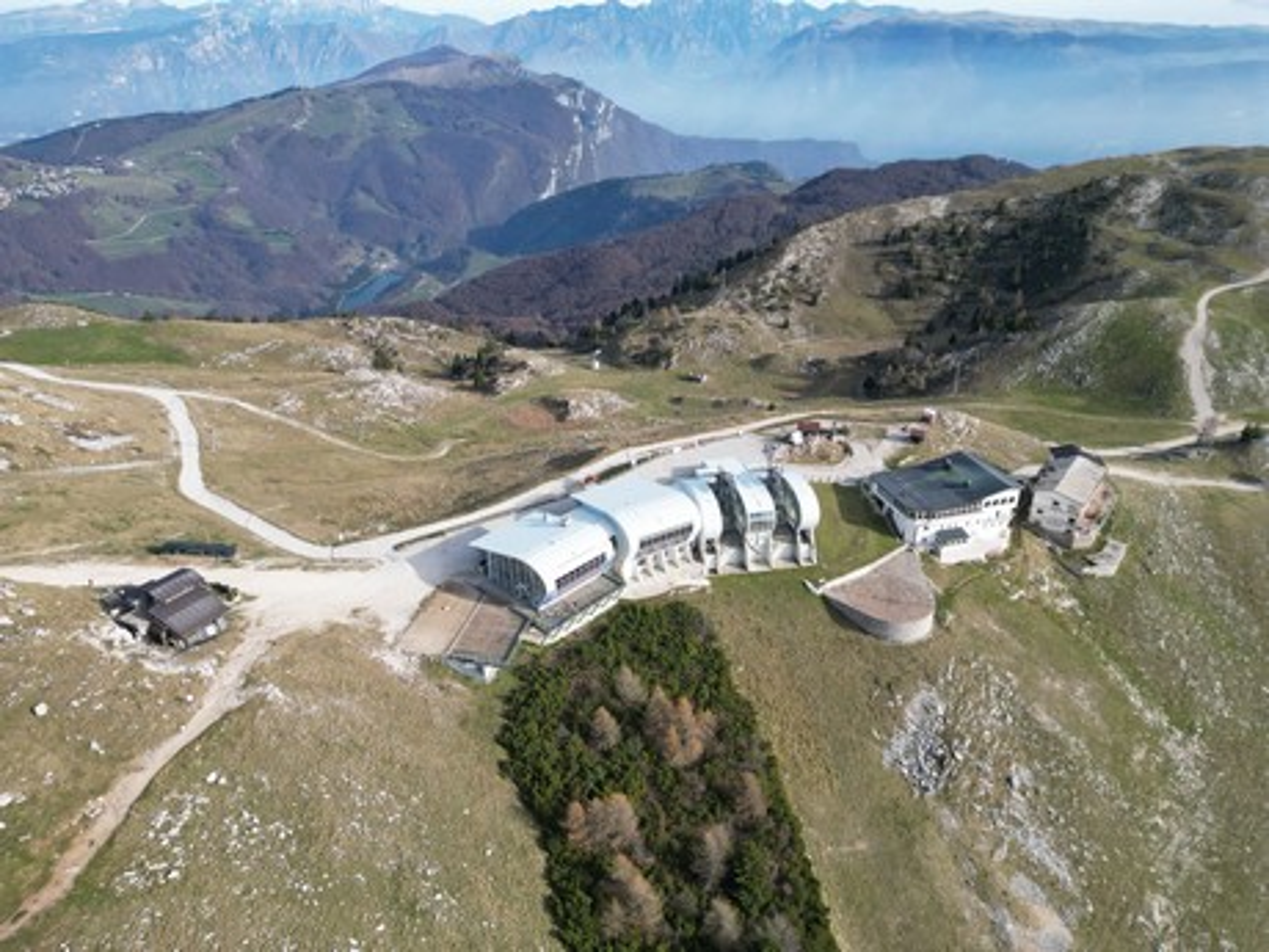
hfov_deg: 71.6
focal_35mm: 24
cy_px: 476
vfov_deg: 56.8
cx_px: 634
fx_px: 880
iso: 140
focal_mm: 6.72
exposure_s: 1/1500
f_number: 1.7
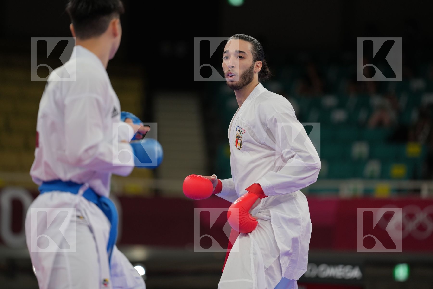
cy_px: 144
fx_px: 2405
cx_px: 216
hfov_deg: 10.3
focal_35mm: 200
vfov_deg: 6.9
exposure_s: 1/1000
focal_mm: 200
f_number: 2.8
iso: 500
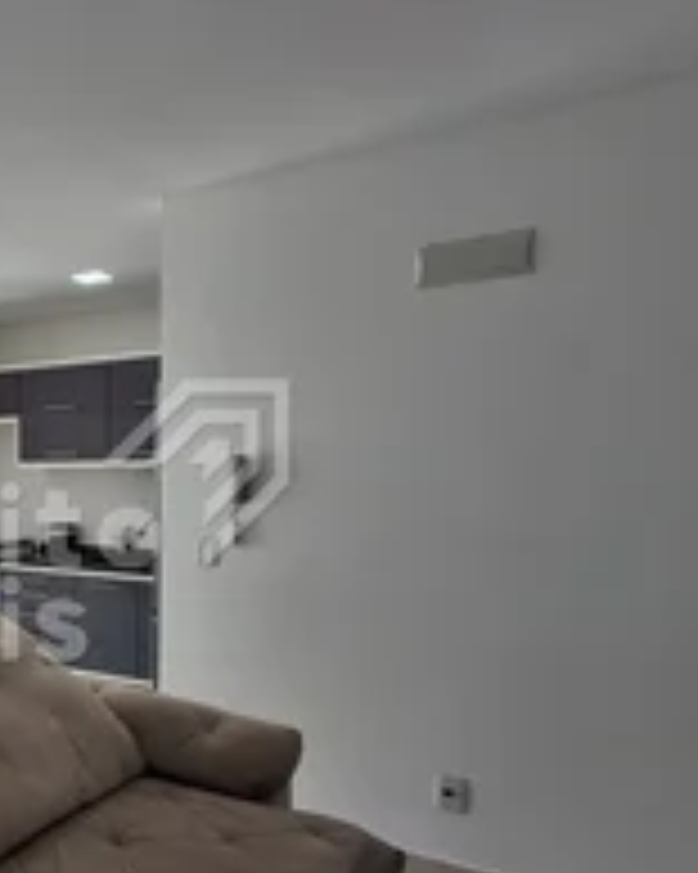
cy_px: 520
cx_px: -36
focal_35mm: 31
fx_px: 801
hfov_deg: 39.9
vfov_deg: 56.8
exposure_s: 1/199
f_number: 2.2
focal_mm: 1.64
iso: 40
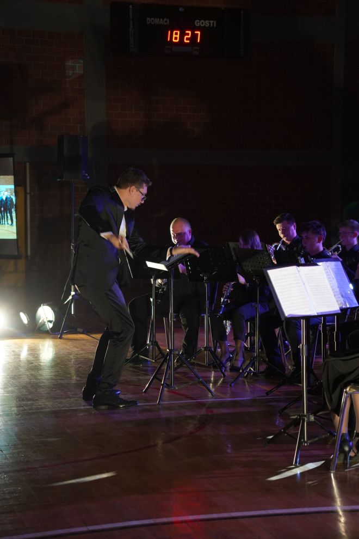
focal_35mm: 75
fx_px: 1122
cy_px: 270
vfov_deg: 27.0
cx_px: 180
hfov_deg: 18.2
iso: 1000
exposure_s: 1/80
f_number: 2.8
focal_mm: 50
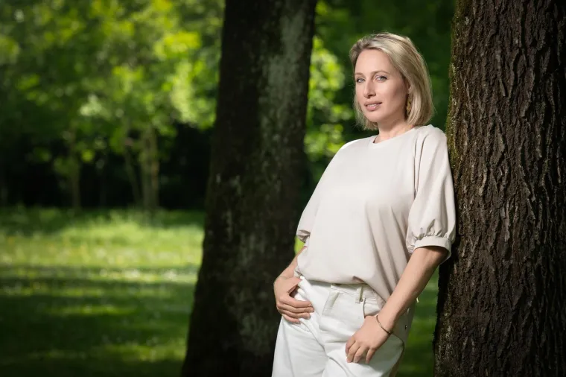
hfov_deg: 16.7
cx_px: 283
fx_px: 1933
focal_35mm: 123
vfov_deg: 11.1
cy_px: 188
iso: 32
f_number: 2.8
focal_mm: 82
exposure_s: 1/200
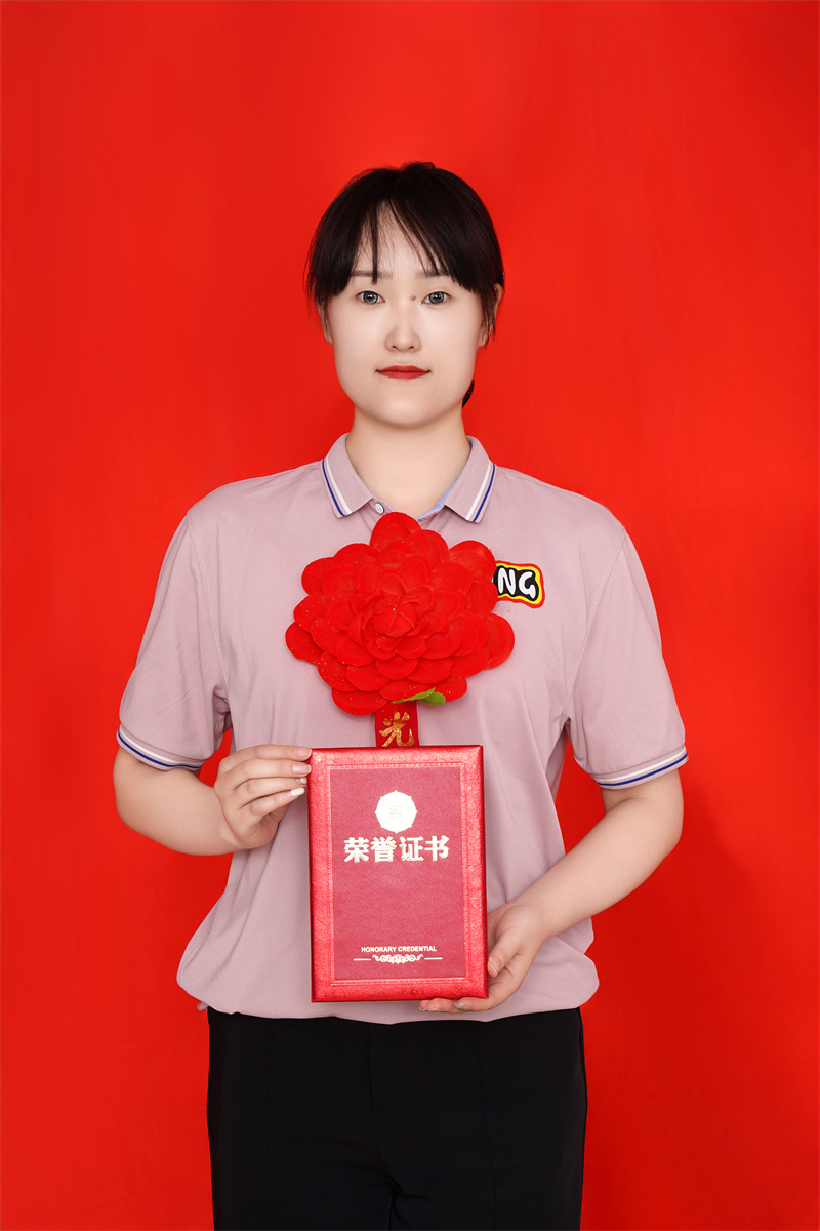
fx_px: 3587
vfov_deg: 19.5
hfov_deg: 13.0
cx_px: 410
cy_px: 616
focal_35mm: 105
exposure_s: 1/160
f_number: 11
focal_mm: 105
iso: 100
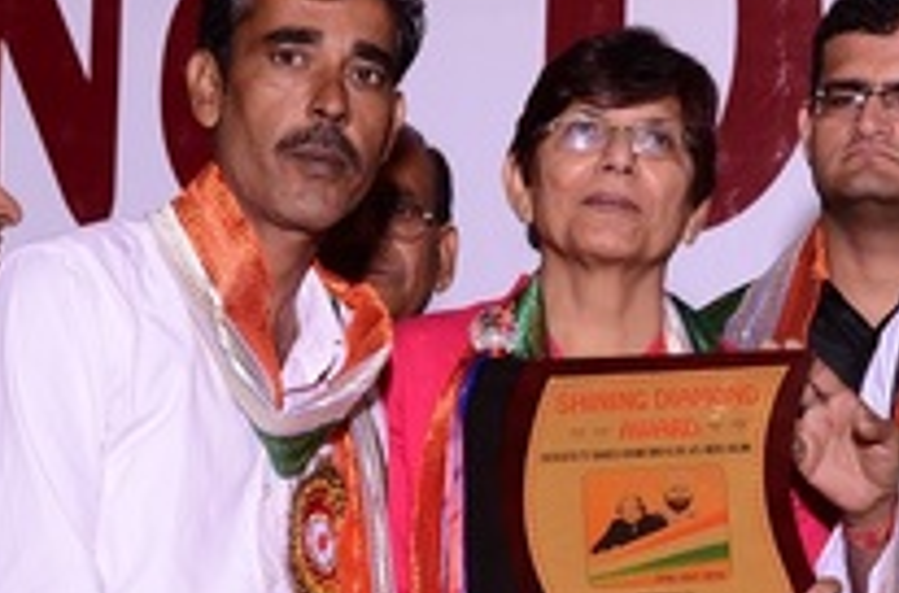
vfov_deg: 7.5
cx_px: 772
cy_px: 399
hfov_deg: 11.3
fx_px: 4531
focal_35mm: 182
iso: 200
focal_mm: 50
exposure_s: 1/125
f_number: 8
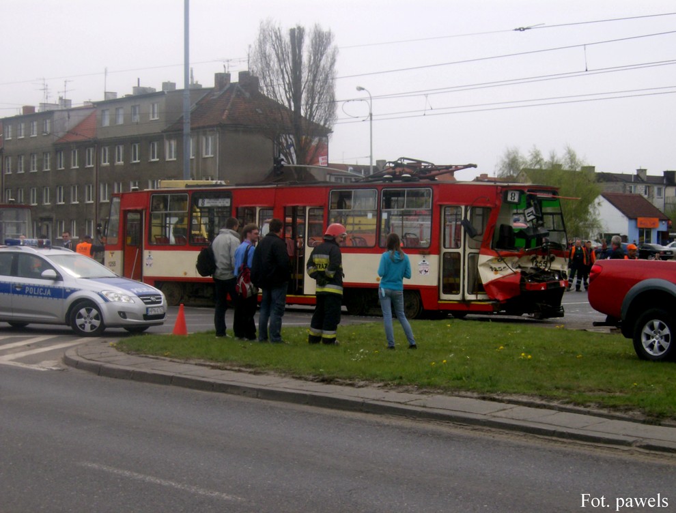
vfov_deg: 21.2
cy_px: 256
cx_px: 338
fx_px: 1373
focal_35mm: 70
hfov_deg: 27.7
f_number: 6.2
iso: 100
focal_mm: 11.6
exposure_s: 1/306
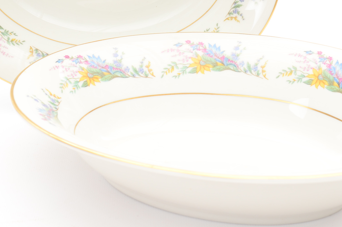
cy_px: 25
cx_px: 151
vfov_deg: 16.0
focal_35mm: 84
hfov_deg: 24.2
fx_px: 796
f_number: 10
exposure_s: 1/80
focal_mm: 30
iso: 250
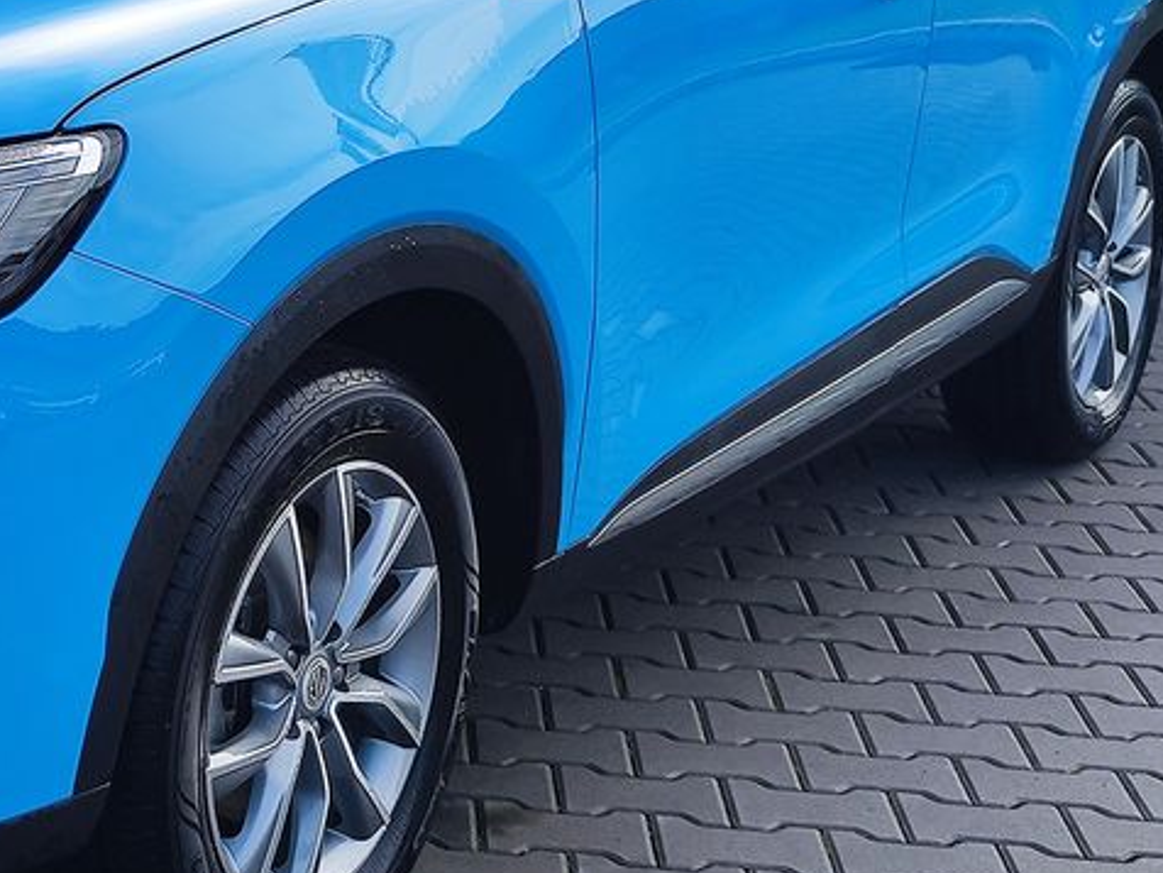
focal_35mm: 58
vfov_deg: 25.1
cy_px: 286
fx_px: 1949
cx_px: -83
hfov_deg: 30.2
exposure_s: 1/417
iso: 50
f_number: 1.69
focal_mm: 7.01
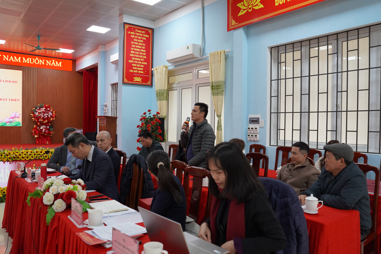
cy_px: 127
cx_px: 190
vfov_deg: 46.4
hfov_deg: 65.5
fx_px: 296
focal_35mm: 28
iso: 2000
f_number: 4
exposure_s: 1/160
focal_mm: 28
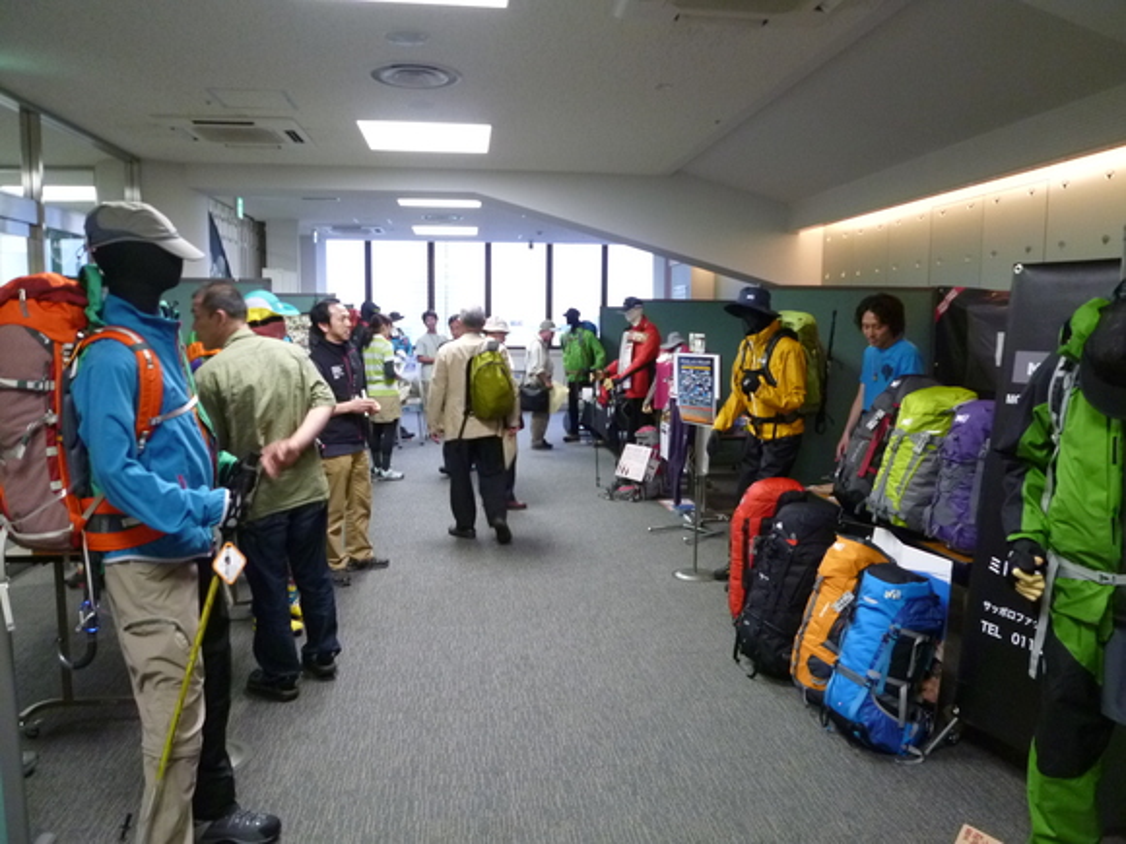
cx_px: 563
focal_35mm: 25
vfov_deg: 54.9
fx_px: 813
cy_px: 422
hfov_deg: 69.4
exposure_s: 1/30
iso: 320
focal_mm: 4.5
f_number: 2.8
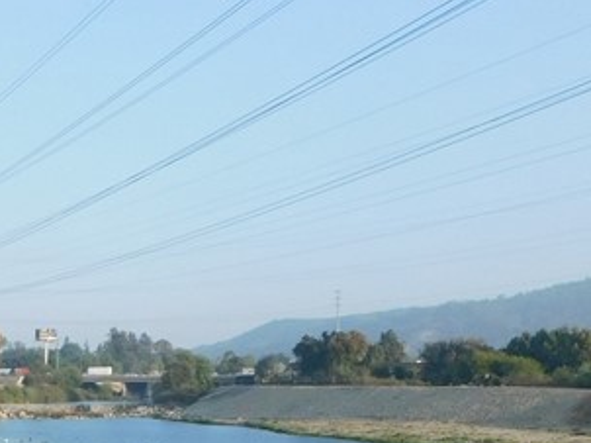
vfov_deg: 17.8
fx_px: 1331
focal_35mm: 78
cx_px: -190
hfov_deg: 22.3
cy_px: 563
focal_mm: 4
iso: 125
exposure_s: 1/640
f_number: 3
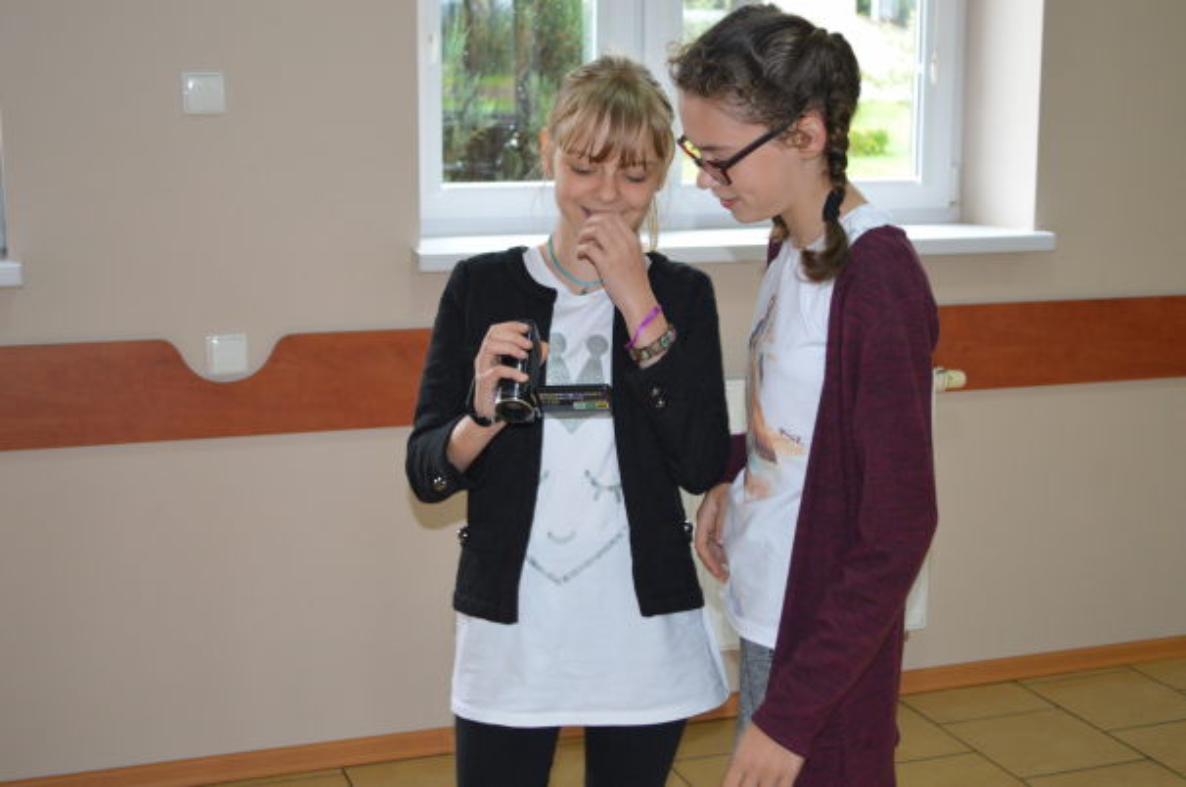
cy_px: 394
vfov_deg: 26.4
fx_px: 1677
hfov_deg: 38.9
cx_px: 593
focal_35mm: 51
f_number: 5
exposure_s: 1/60
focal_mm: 34
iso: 1000
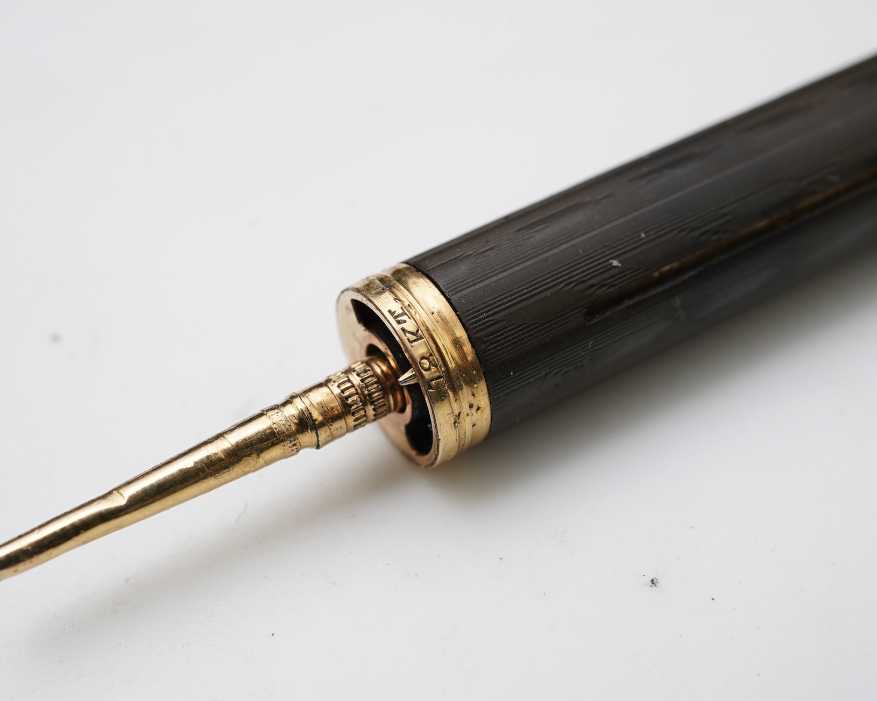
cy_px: 349
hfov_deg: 36.7
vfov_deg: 29.7
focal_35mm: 51
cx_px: 437
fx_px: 1324
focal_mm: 30
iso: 400
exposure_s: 1/125
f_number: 18
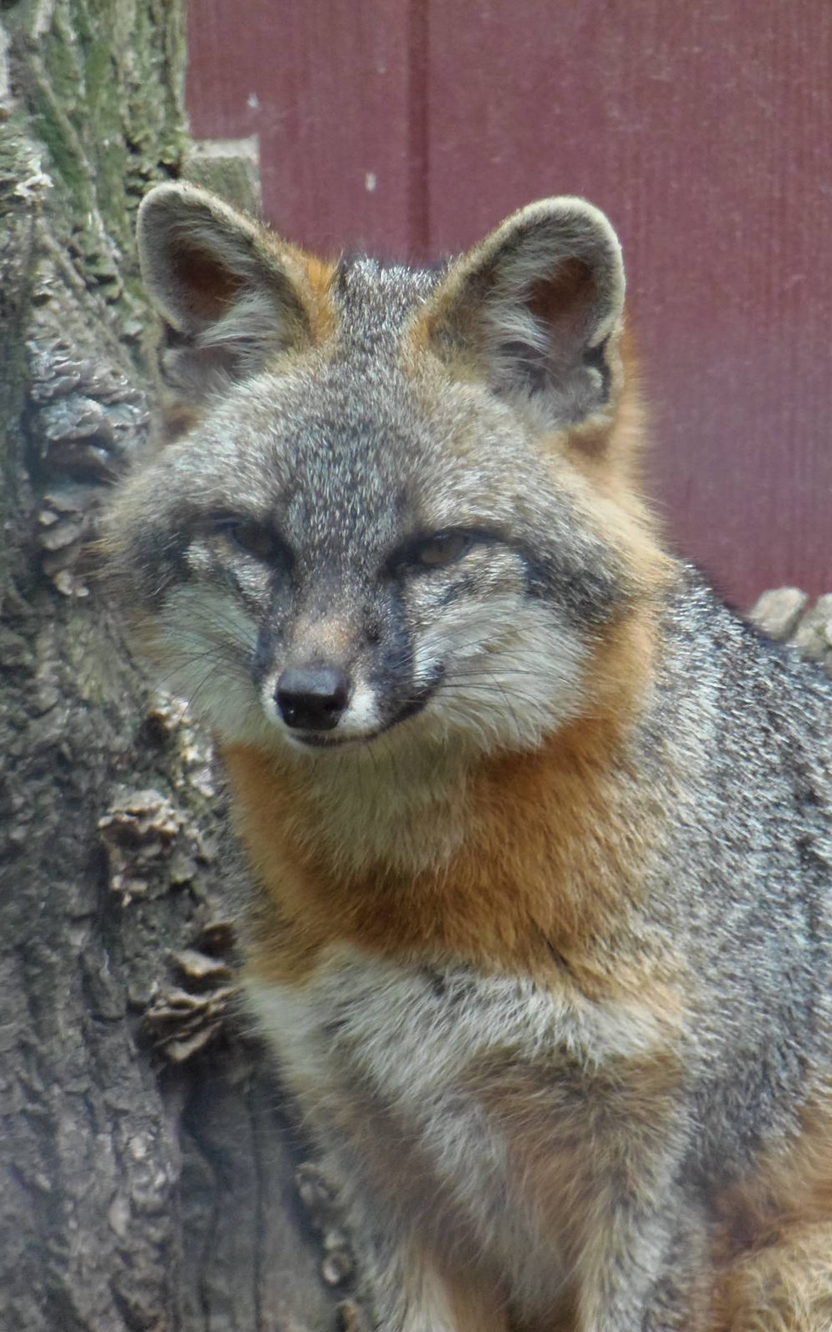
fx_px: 33262
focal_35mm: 917
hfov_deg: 1.4
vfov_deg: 2.3
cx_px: 434
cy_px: 666
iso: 400
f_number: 5.7
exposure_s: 1/80
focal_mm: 154.8
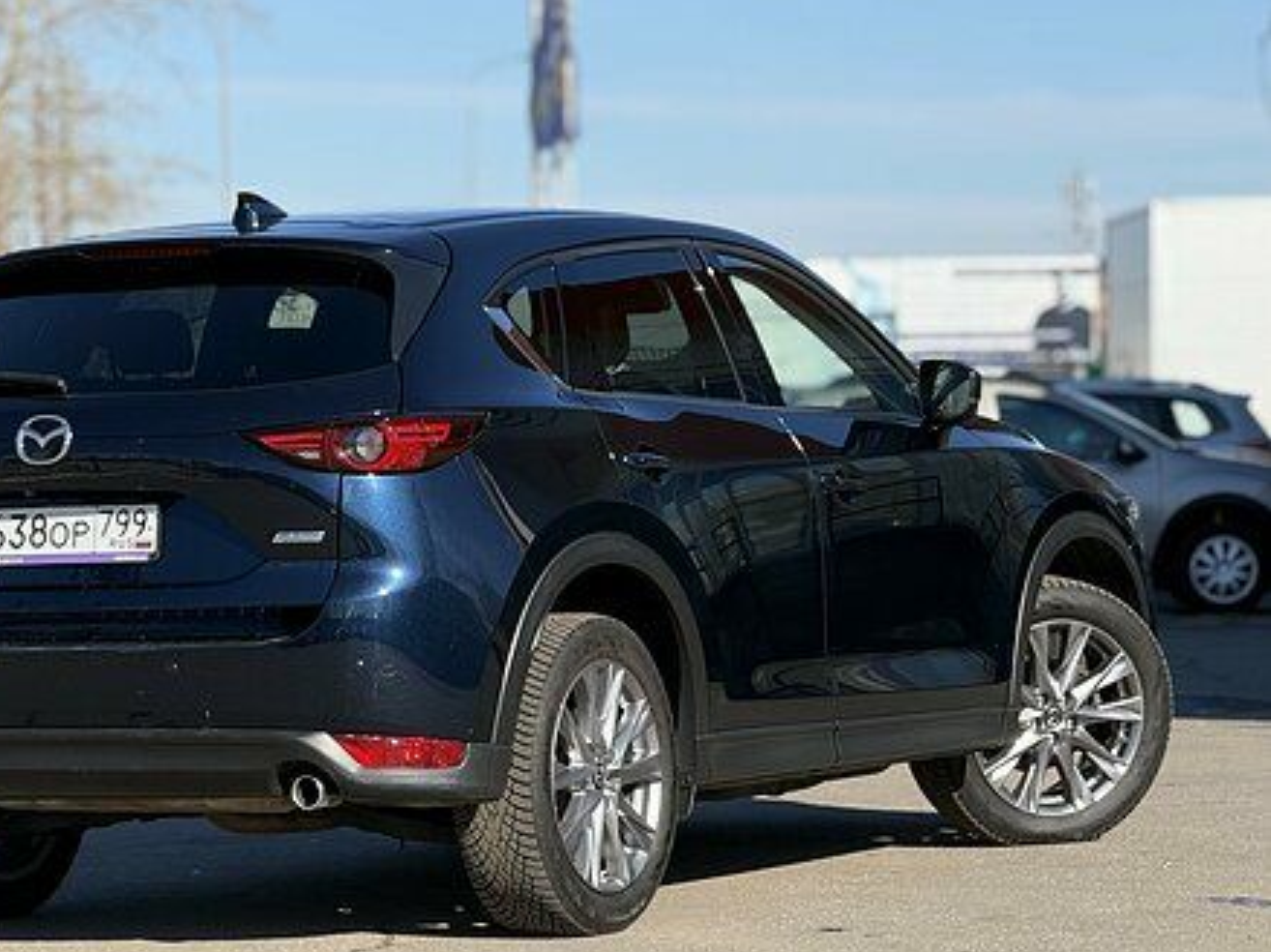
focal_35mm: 150
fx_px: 5505
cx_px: 479
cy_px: 543
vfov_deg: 9.9
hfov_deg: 13.2
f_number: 2.8
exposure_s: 1/1130
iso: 50
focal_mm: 15.66
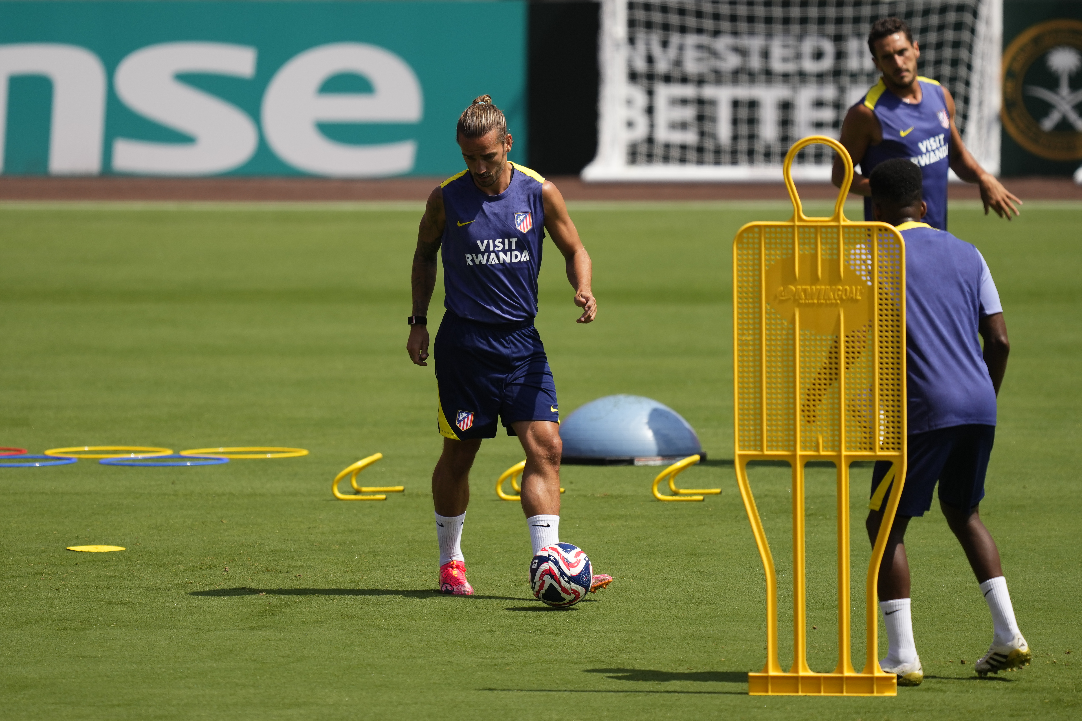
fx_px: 12021
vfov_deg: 3.4
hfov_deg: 5.2
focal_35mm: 400
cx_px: 541
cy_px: 360
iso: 250
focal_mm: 400
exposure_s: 1/5000
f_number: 2.8
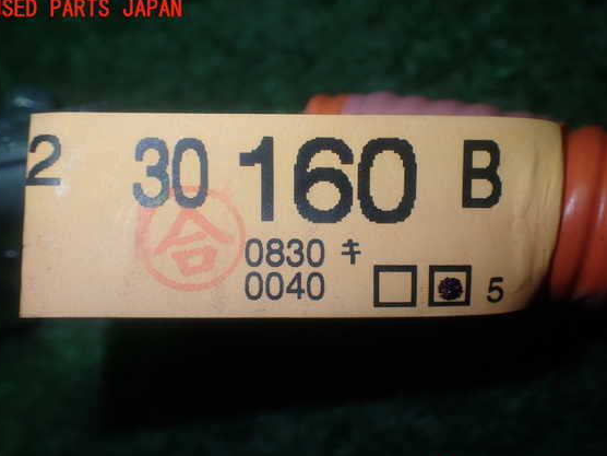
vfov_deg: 35.1
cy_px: 242
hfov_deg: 45.8
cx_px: 311
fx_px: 719
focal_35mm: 41
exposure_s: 1/100
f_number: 2.7
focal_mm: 6.83
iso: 100
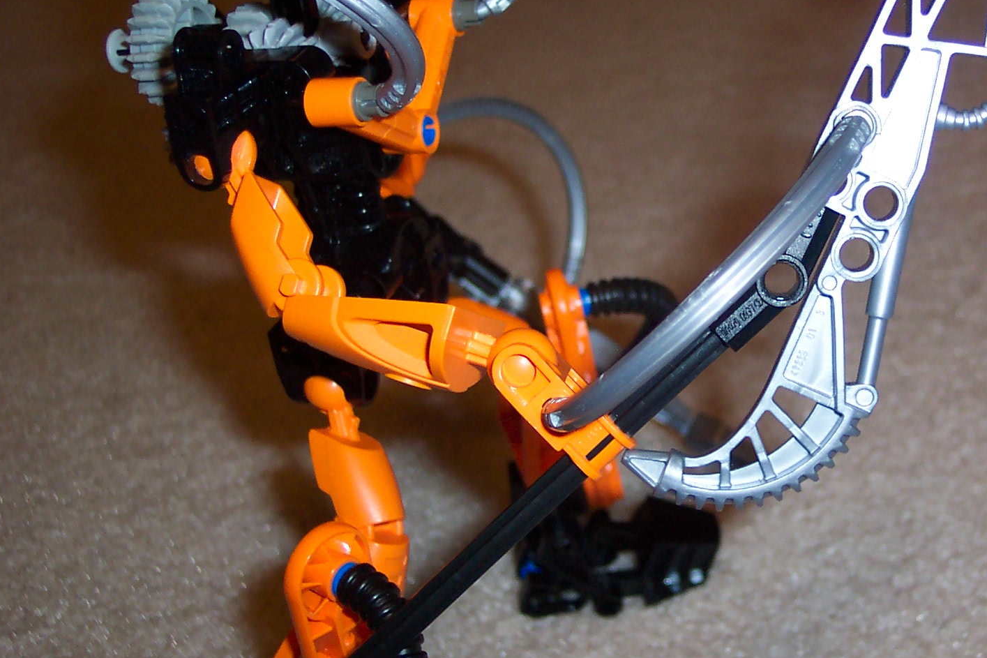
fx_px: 1590
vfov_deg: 23.4
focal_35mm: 58
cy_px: 281
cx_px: 737
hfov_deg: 33.8
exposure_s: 1/30
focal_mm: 8
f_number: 2.8
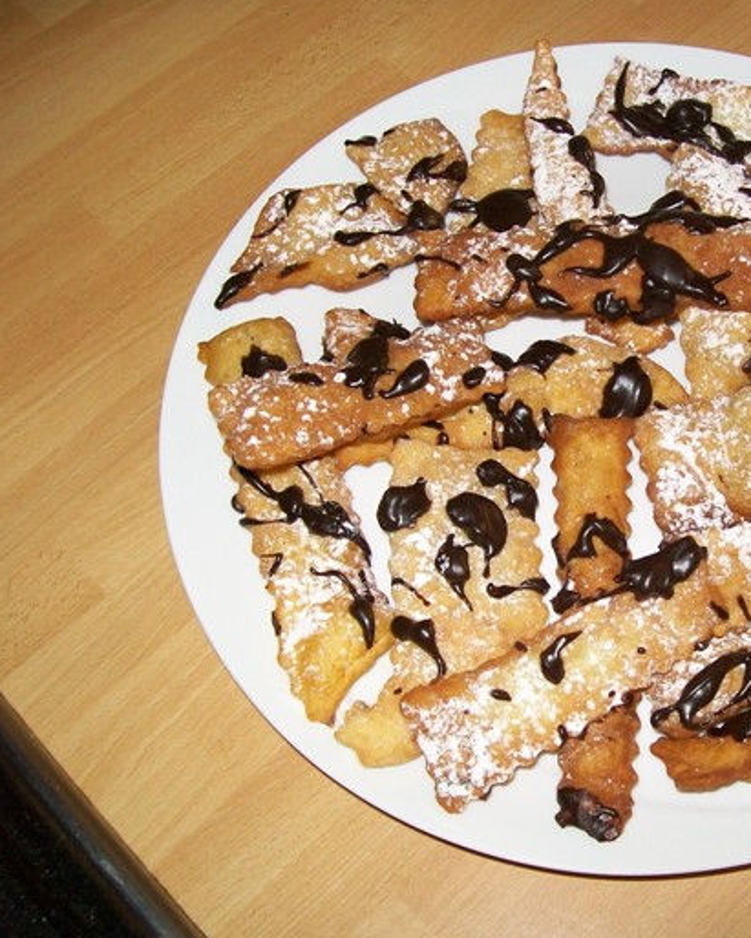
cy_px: 464
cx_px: 618
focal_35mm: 45
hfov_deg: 32.4
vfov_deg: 41.1
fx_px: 1249
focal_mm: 6.1
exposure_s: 1/60
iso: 160
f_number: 2.7
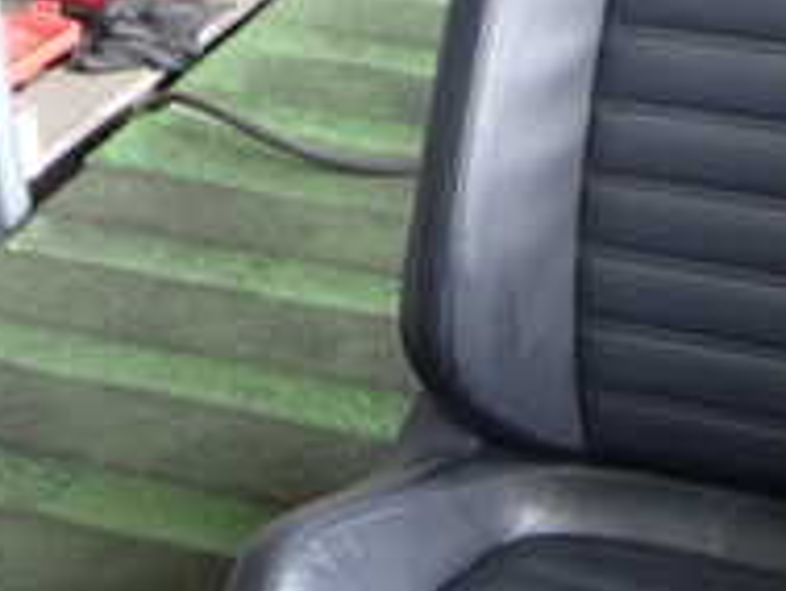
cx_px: 686
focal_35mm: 95
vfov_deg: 15.5
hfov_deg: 20.3
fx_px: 2158
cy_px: 196
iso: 200
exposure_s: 1/40
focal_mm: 5.4
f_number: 2.3
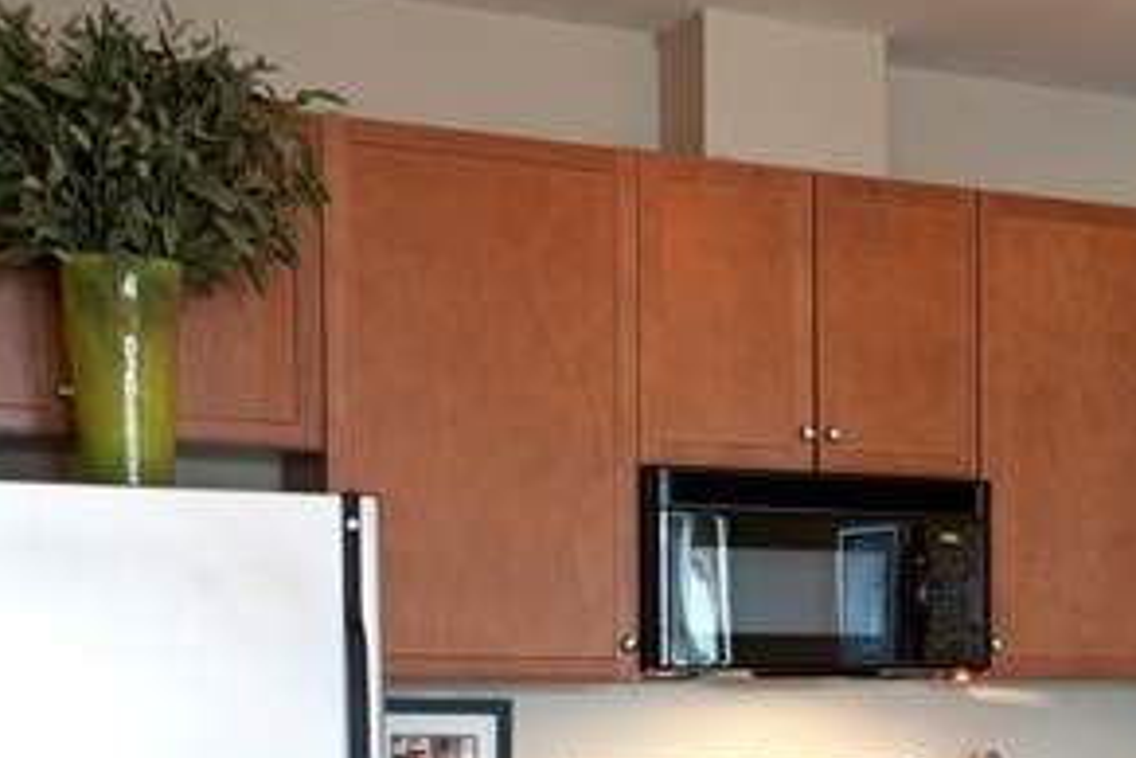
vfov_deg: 17.2
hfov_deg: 25.6
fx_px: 2430
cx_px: 988
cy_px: 789
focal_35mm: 77
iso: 200
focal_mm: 35
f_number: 14
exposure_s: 10
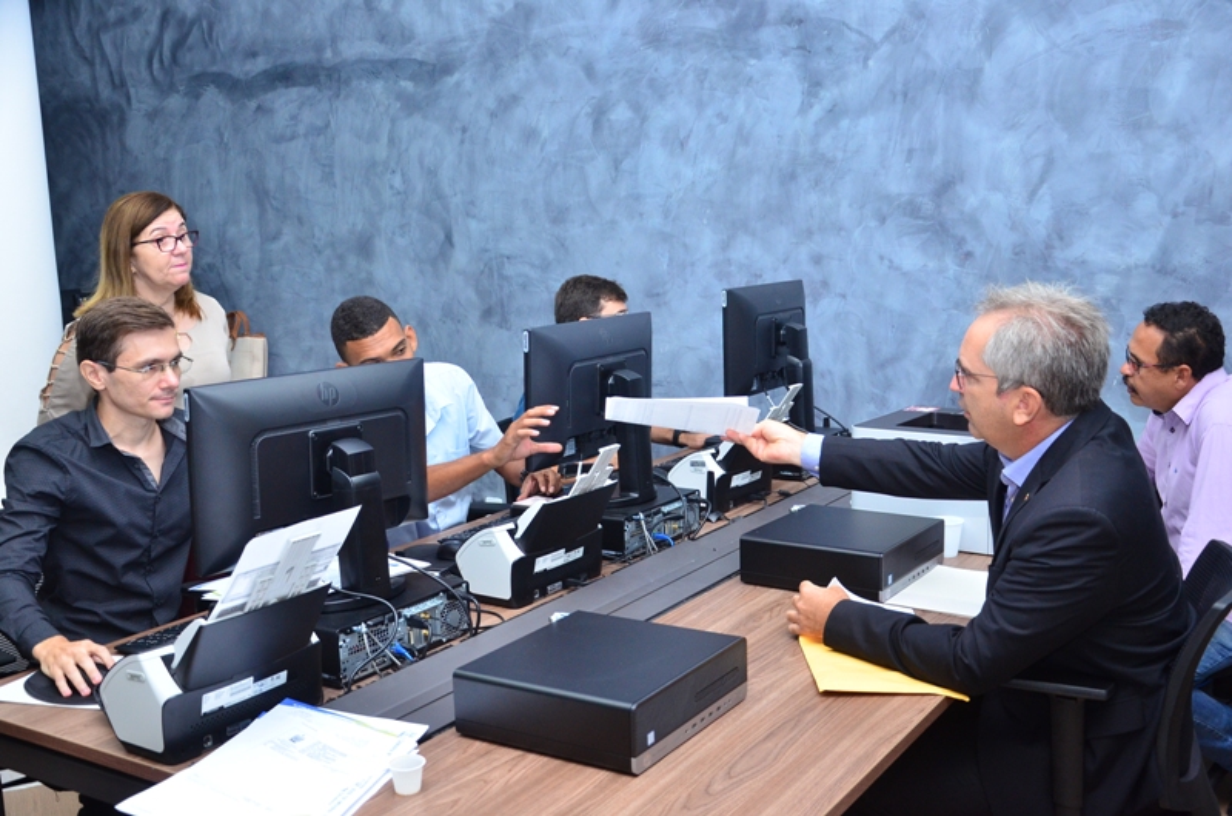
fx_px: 1281
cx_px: 616
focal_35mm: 38
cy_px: 408
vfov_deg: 35.3
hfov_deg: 51.4
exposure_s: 1/80
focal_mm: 25
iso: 1000
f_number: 4
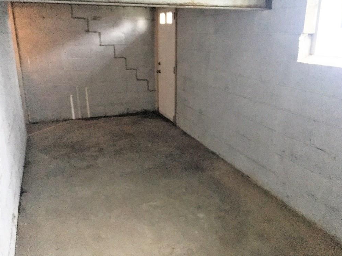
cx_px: 175
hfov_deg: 60.0
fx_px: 296
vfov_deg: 46.8
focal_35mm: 30
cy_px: 125
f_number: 2.2
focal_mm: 4.15
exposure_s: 1/15
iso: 1600
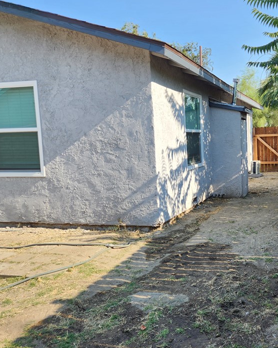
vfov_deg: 54.2
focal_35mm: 33
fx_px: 340
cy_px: 170
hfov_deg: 41.4
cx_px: 244
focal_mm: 5.4
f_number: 1.8
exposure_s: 1/684
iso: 20
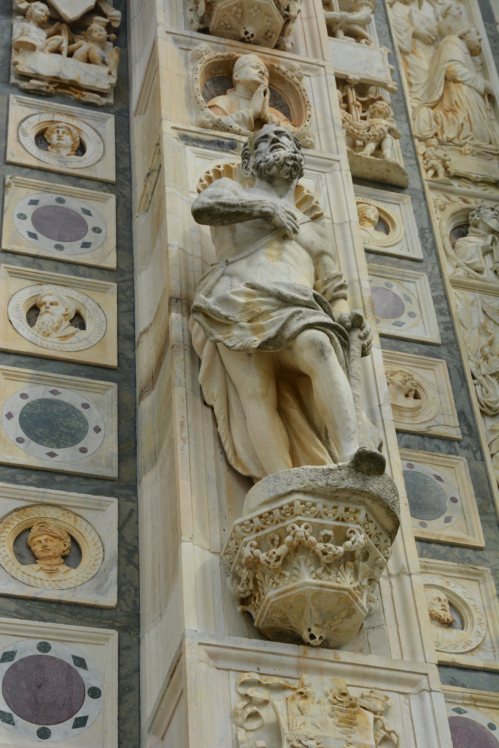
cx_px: 250
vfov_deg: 24.6
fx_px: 1715
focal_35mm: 82
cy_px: 374
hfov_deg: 16.6
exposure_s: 1/250
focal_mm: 55
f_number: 8
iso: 100
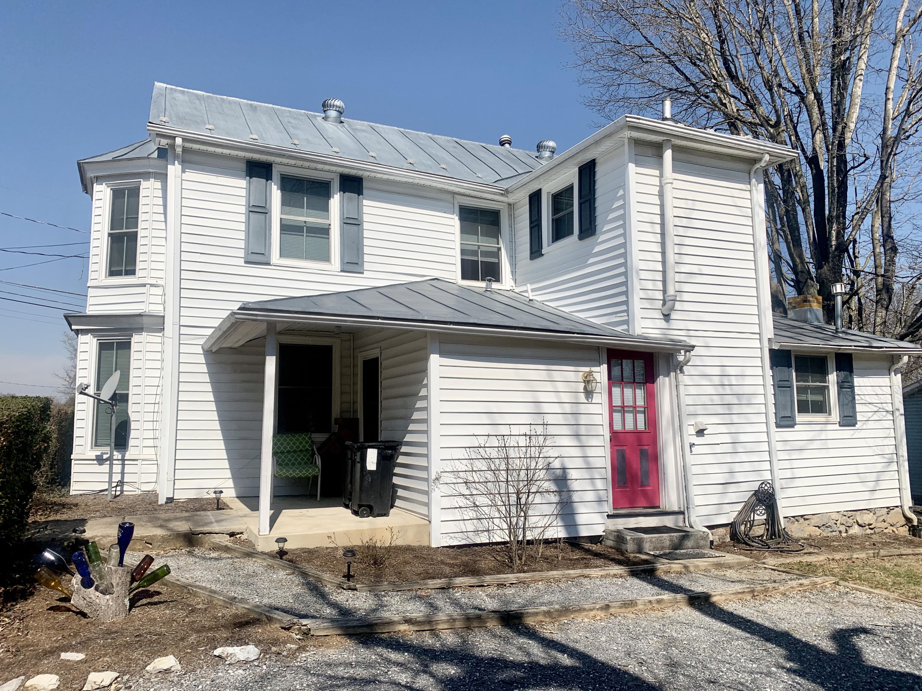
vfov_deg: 53.1
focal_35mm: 26
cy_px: 346
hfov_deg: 67.3
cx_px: 461
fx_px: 693
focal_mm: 4.25
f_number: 1.8
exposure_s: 1/5128
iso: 25
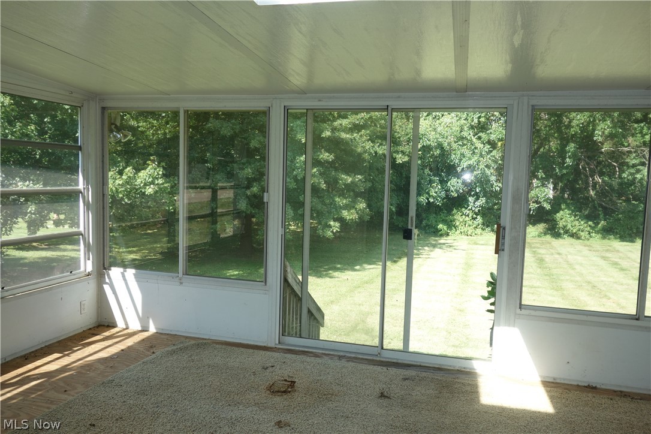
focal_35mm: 28
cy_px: 217
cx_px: 326
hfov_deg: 65.5
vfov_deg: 46.4
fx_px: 506
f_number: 4.5
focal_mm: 10.4
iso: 125
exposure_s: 1/100
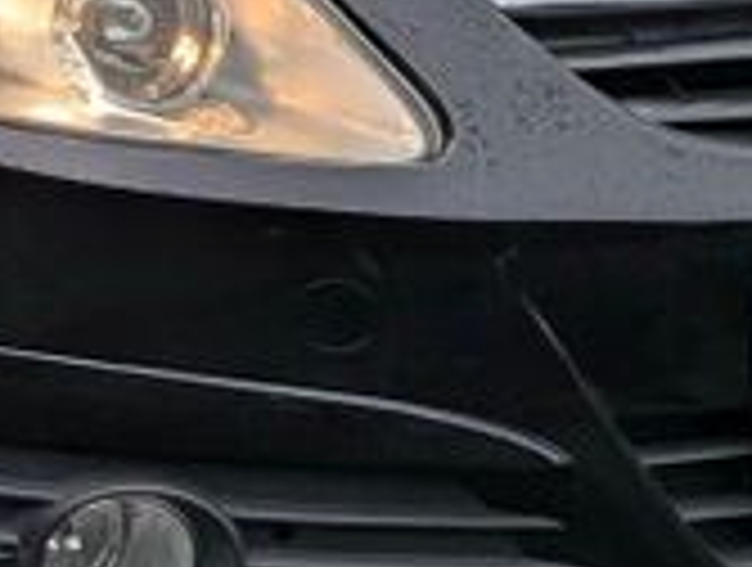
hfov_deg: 22.0
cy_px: -40
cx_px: 36
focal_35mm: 86
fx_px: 1872
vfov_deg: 16.7
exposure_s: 1/478
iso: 46
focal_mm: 6.81
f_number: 1.85
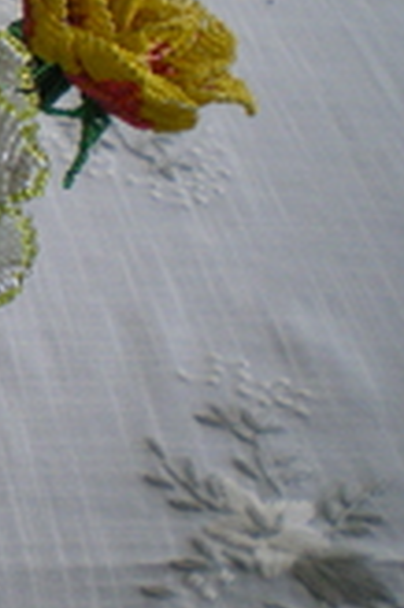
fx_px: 1737
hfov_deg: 12.0
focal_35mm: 103
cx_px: -374
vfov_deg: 19.7
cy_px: 163
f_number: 3.1
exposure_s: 1/50
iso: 250
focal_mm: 6.3
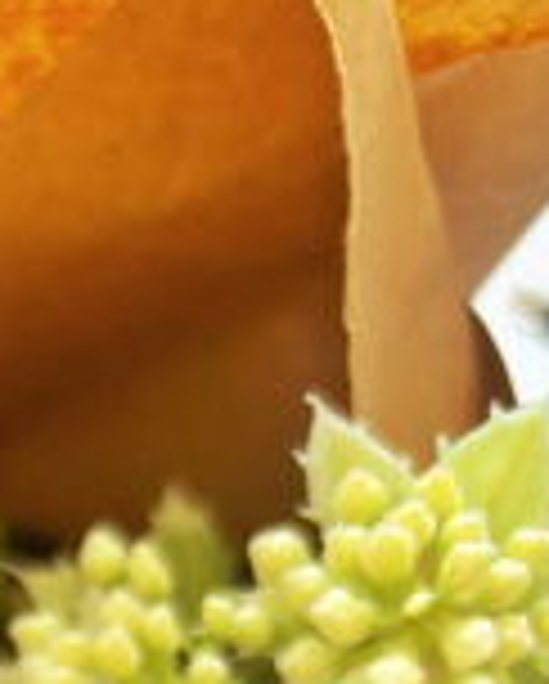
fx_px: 1804
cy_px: 1181
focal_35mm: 89
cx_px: -266
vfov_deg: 17.8
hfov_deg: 15.9
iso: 80
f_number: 1.6
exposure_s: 1/50
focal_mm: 5.96
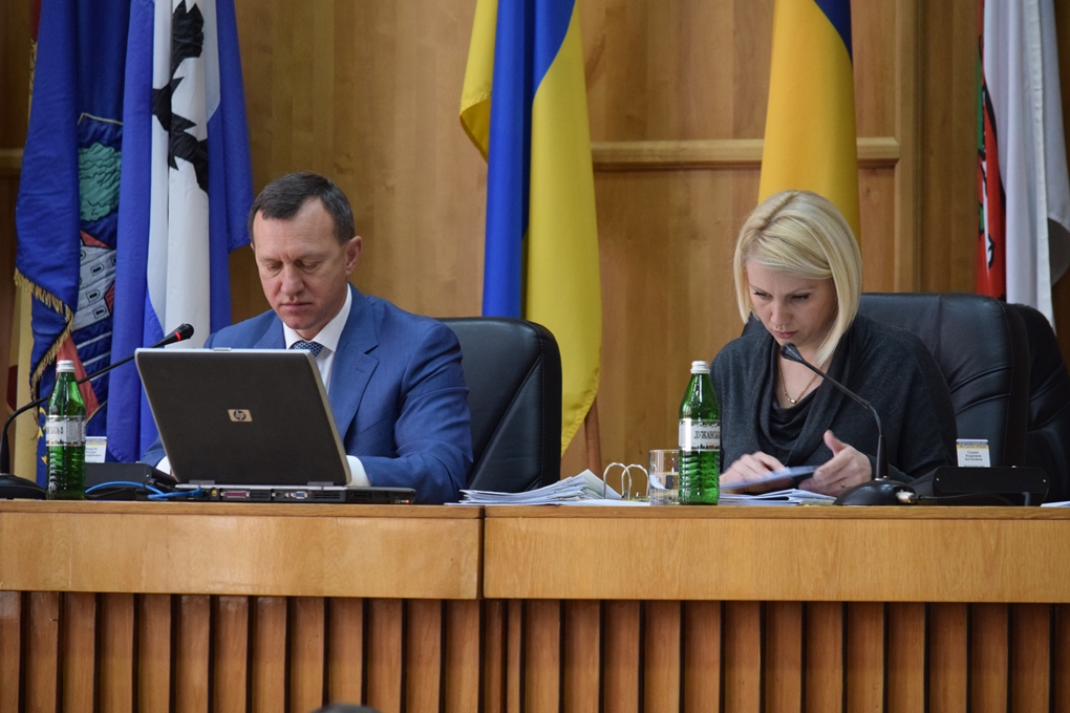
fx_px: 6687
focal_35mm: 225
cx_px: 535
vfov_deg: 6.1
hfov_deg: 9.1
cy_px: 356
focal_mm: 150
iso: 1800
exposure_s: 1/60
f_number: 4.8
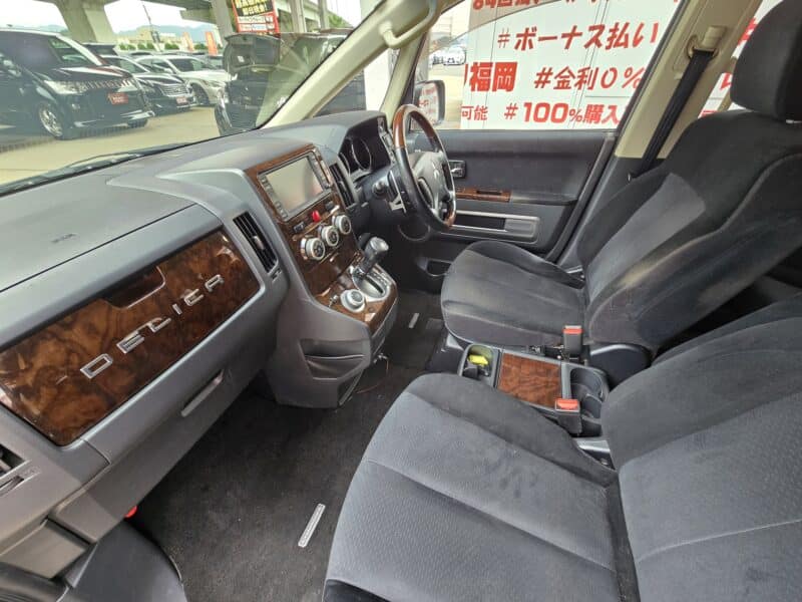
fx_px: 301
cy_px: 301
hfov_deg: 106.2
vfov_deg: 89.9
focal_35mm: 13
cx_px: 401
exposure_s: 1/50
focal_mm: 2.2
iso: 160
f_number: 2.2
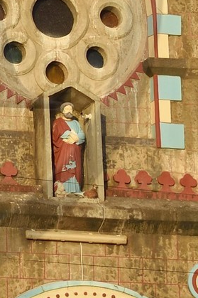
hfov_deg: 5.2
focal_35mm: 258
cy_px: -22
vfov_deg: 7.9
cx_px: -171
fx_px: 2130
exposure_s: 1/320
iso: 200
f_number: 9
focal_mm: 45
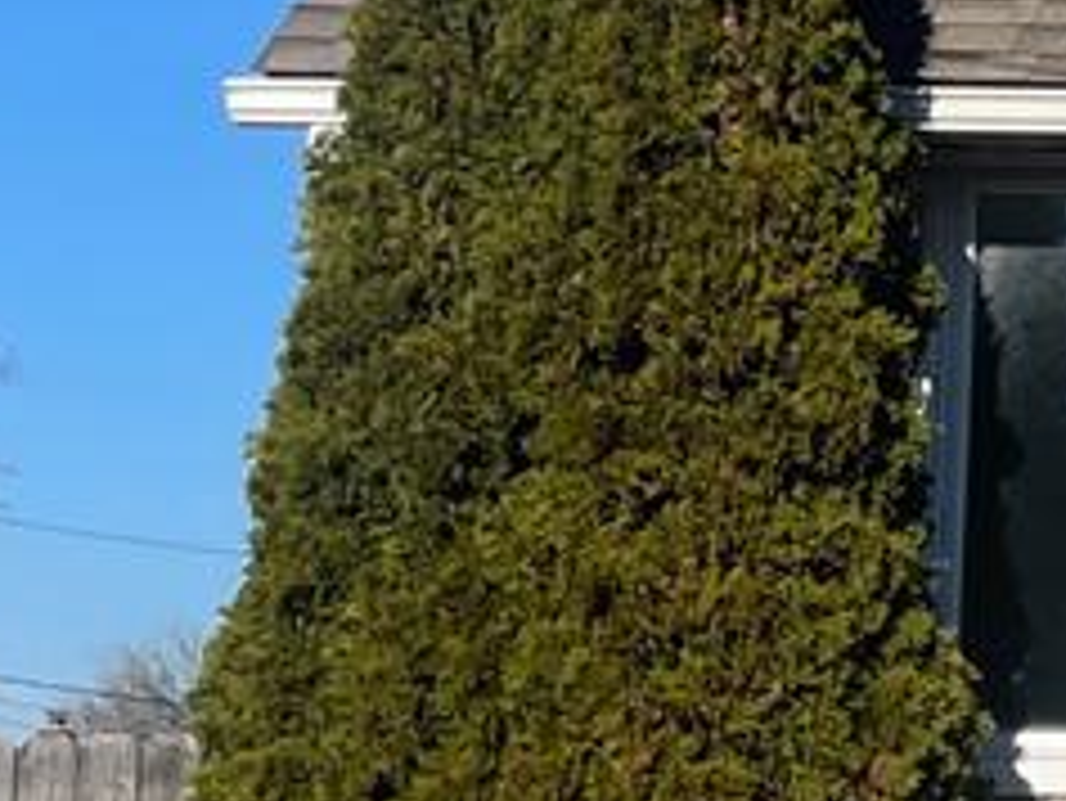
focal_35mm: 152
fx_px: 4683
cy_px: 297
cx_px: 2469
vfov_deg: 9.8
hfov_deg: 11.1
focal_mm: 5.1
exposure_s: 1/5618
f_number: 1.6
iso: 32
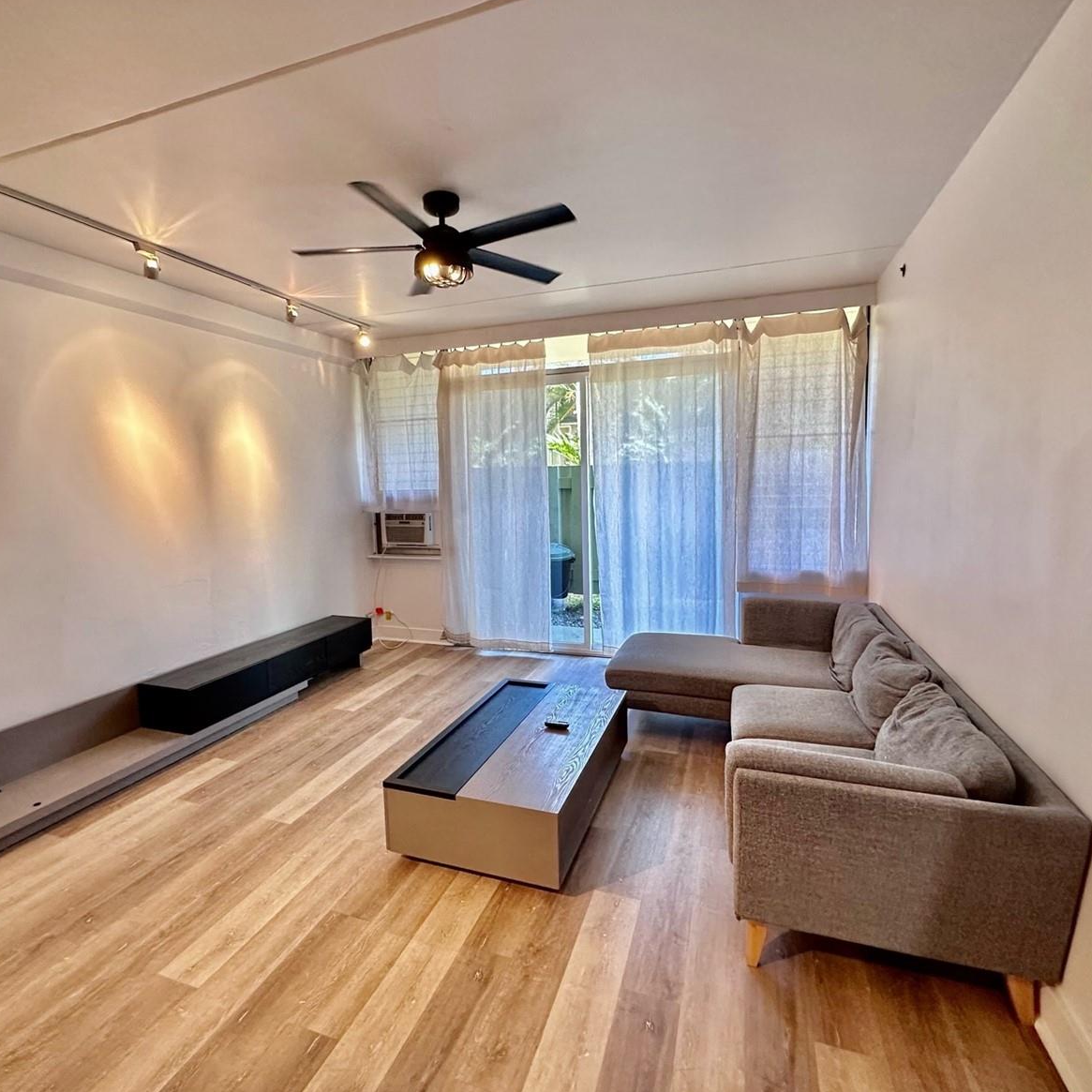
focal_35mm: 17
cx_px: 529
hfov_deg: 83.9
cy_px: 539
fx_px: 607
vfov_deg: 84.0
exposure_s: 1/120
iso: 320
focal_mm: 2.22
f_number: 2.2
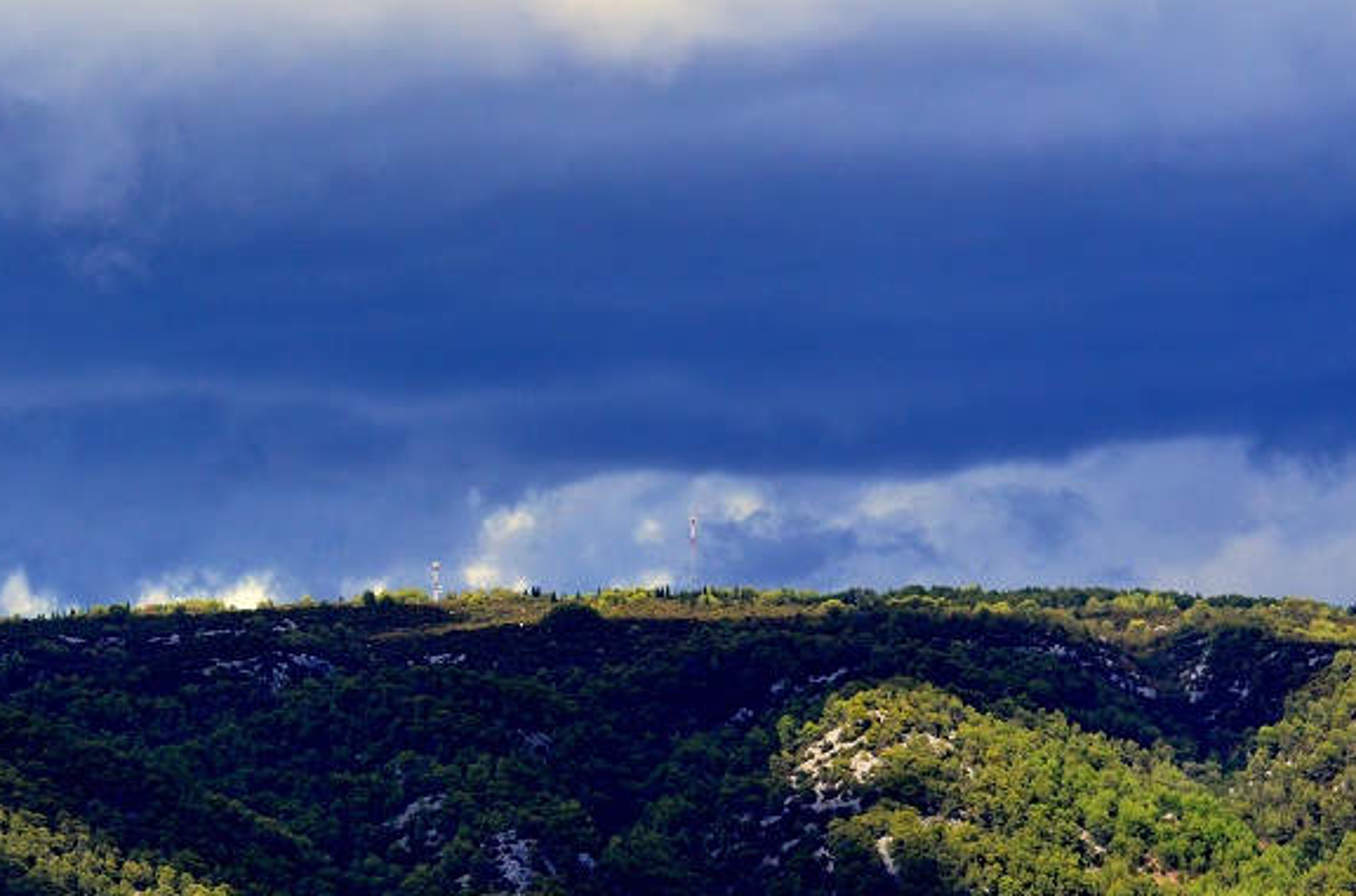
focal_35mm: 182
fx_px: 6838
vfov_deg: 7.5
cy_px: 733
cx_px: 262
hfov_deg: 11.3
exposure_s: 1/3200
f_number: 5
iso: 640
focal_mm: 70
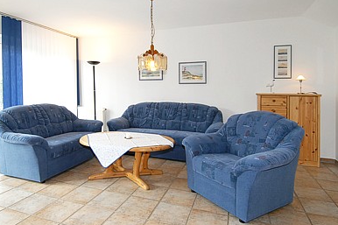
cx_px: 144
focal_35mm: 21
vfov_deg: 59.2
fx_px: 197
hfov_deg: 80.7
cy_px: 128
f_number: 6.3
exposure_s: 1/80
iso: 400
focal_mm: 12
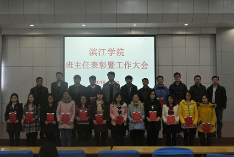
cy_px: 78
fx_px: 306
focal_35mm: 47
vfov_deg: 28.7
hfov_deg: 41.9
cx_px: 117
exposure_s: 1/60
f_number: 4.5
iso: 1100
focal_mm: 17.5
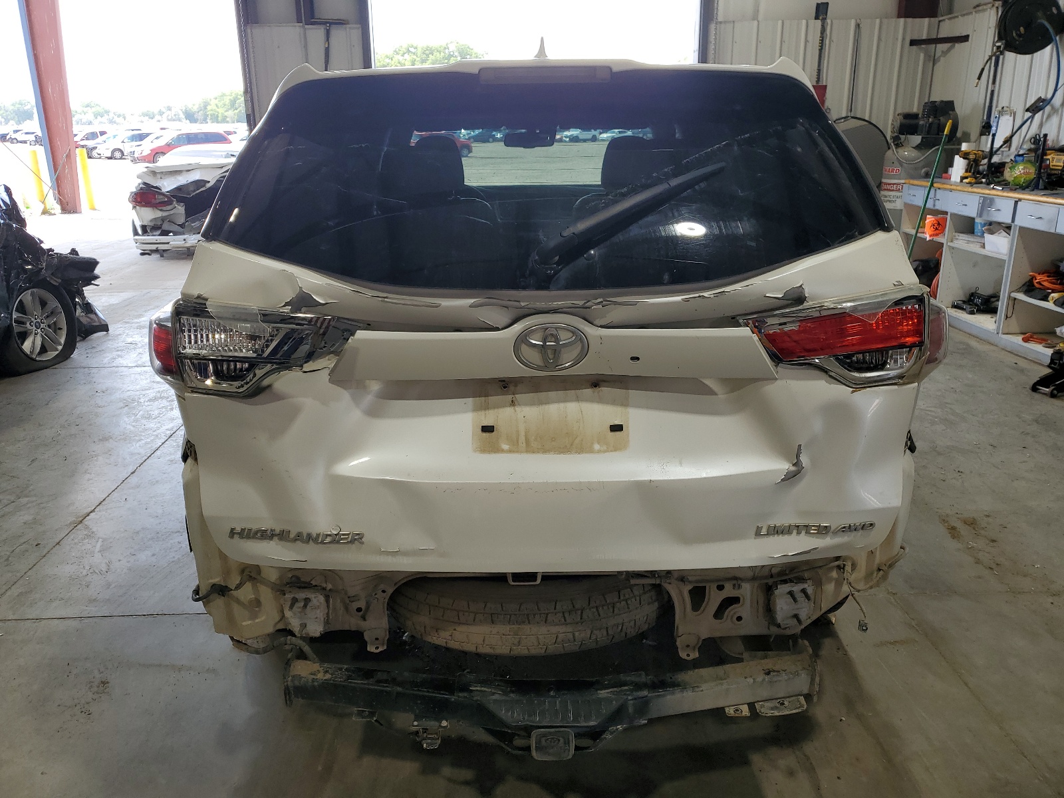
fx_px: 799
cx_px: 532
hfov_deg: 67.3
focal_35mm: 26
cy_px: 399
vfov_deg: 53.1
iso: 50
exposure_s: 1/312
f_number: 1.5
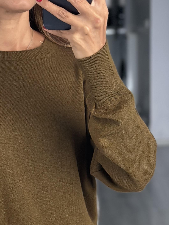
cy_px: 162
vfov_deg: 14.6
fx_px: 879
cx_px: 23
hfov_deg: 10.9
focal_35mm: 135
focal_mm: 6.86
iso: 320
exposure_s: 1/60
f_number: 1.78
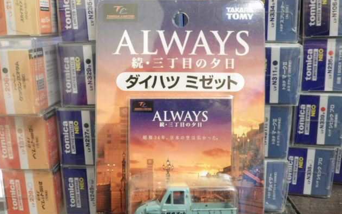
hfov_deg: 45.3
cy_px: 125
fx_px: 410
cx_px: 169
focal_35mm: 44
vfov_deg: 29.2
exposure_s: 1/30
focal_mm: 7.4
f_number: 3.6
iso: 800
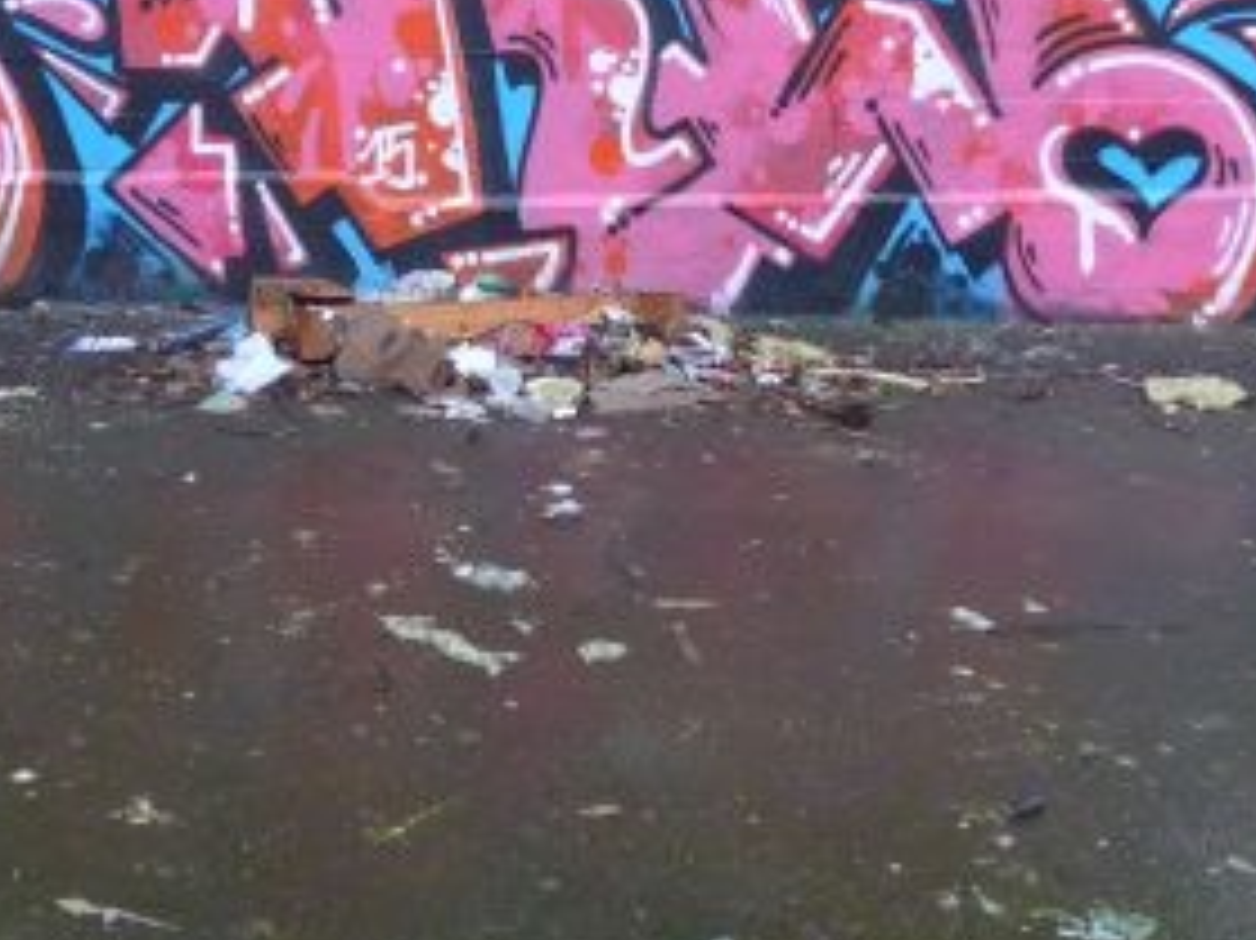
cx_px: 347
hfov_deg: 36.2
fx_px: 1886
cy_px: 232
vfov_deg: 27.6
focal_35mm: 52
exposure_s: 1/60
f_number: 2
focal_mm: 6
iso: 80
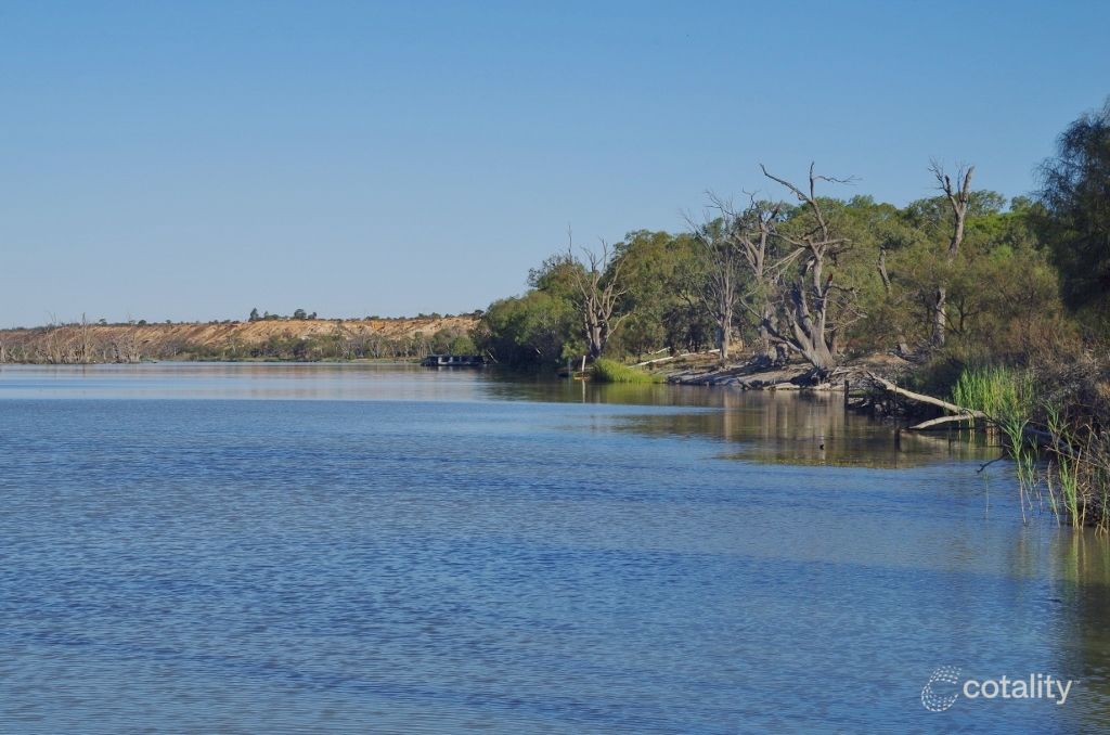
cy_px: 368
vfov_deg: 18.1
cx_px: 555
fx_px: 2307
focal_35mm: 75
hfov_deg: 27.0
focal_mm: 50
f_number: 11
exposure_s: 1/200
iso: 100
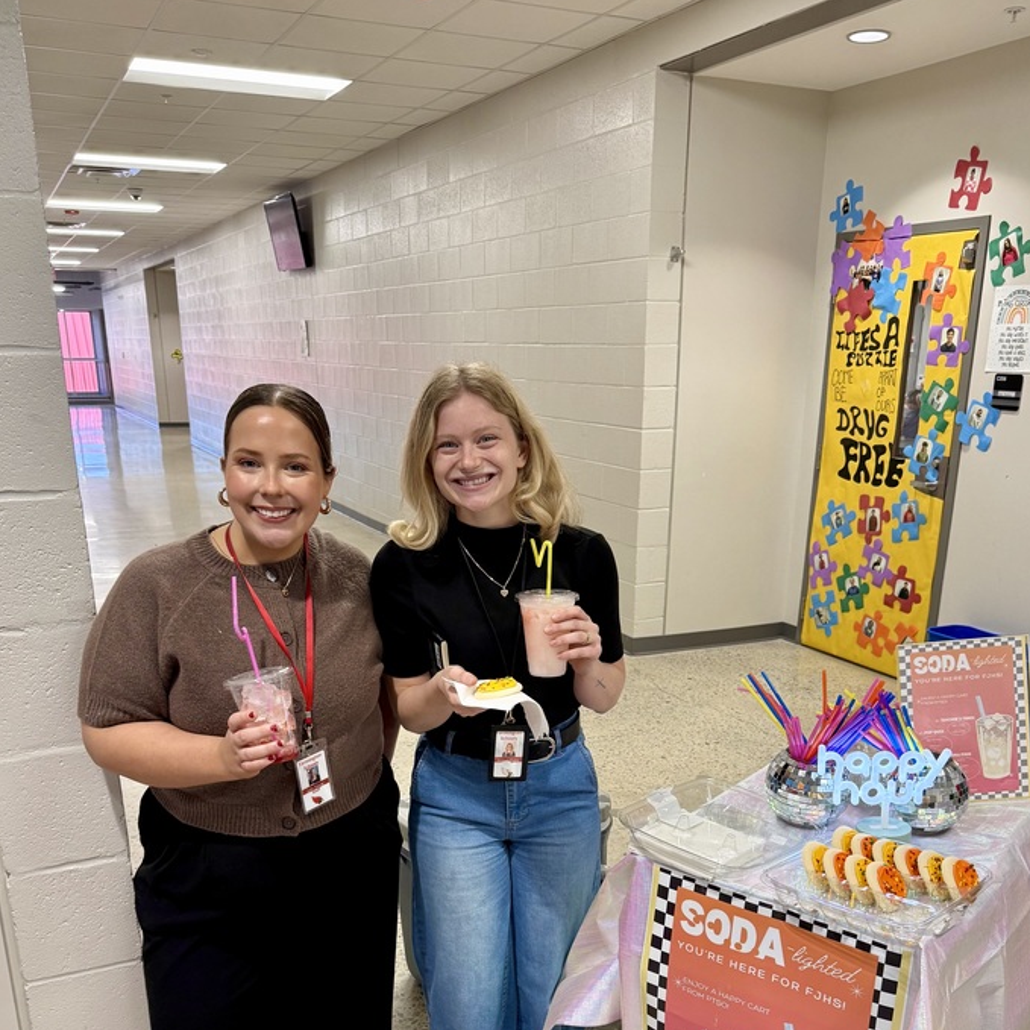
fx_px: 1077
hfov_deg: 51.1
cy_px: 736
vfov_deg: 49.6
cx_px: 543
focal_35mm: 32
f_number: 1.78
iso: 160
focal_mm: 6.76
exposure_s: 1/121
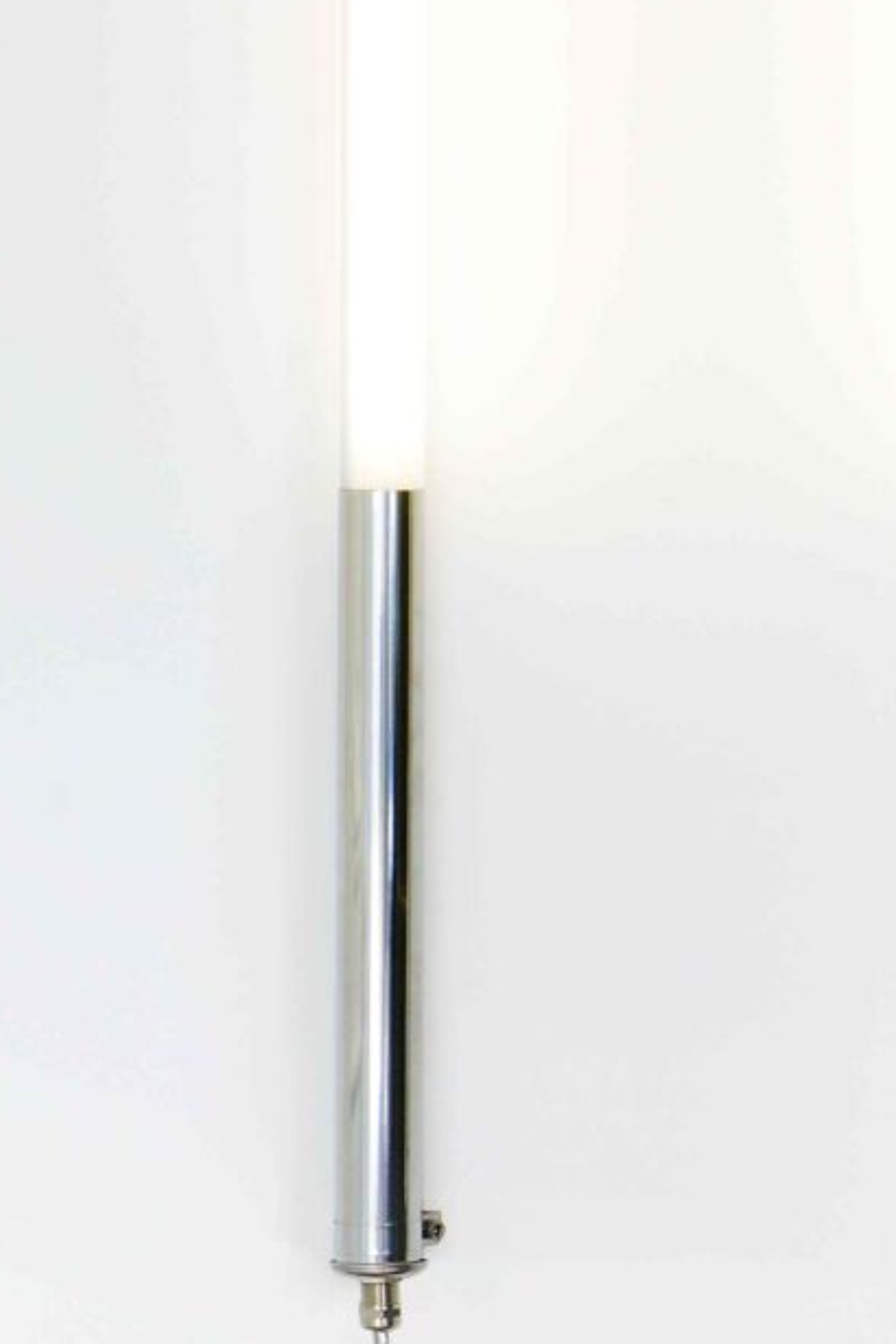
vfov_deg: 9.0
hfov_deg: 5.9
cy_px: 461
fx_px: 8549
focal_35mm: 229
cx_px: 1564
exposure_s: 1/1.3
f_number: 13
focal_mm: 55
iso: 800
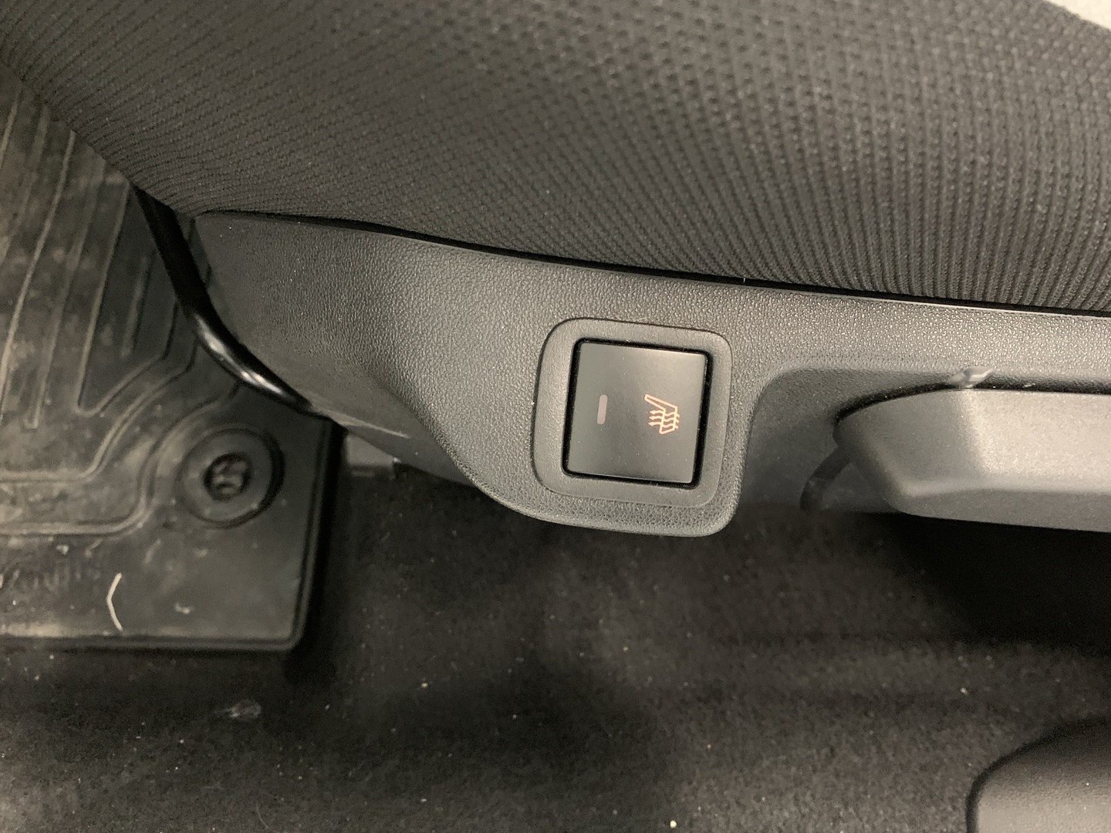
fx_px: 834
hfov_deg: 67.3
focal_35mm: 26
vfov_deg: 53.1
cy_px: 416
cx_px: 556
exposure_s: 1/28
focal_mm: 4.25
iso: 800
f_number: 1.8
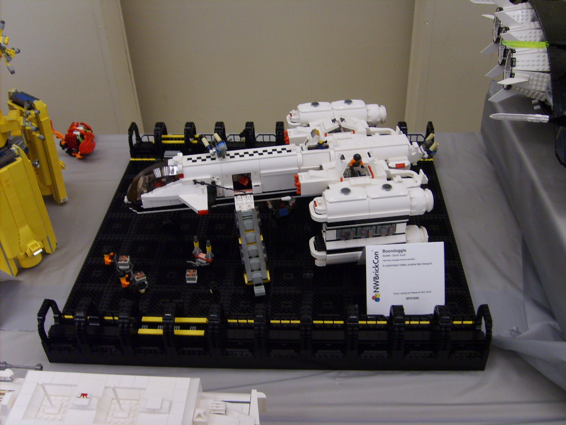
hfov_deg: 52.6
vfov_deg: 40.7
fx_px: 572
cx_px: 283
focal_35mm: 35
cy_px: 212
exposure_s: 1/30
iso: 100
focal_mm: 5.8
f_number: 2.8
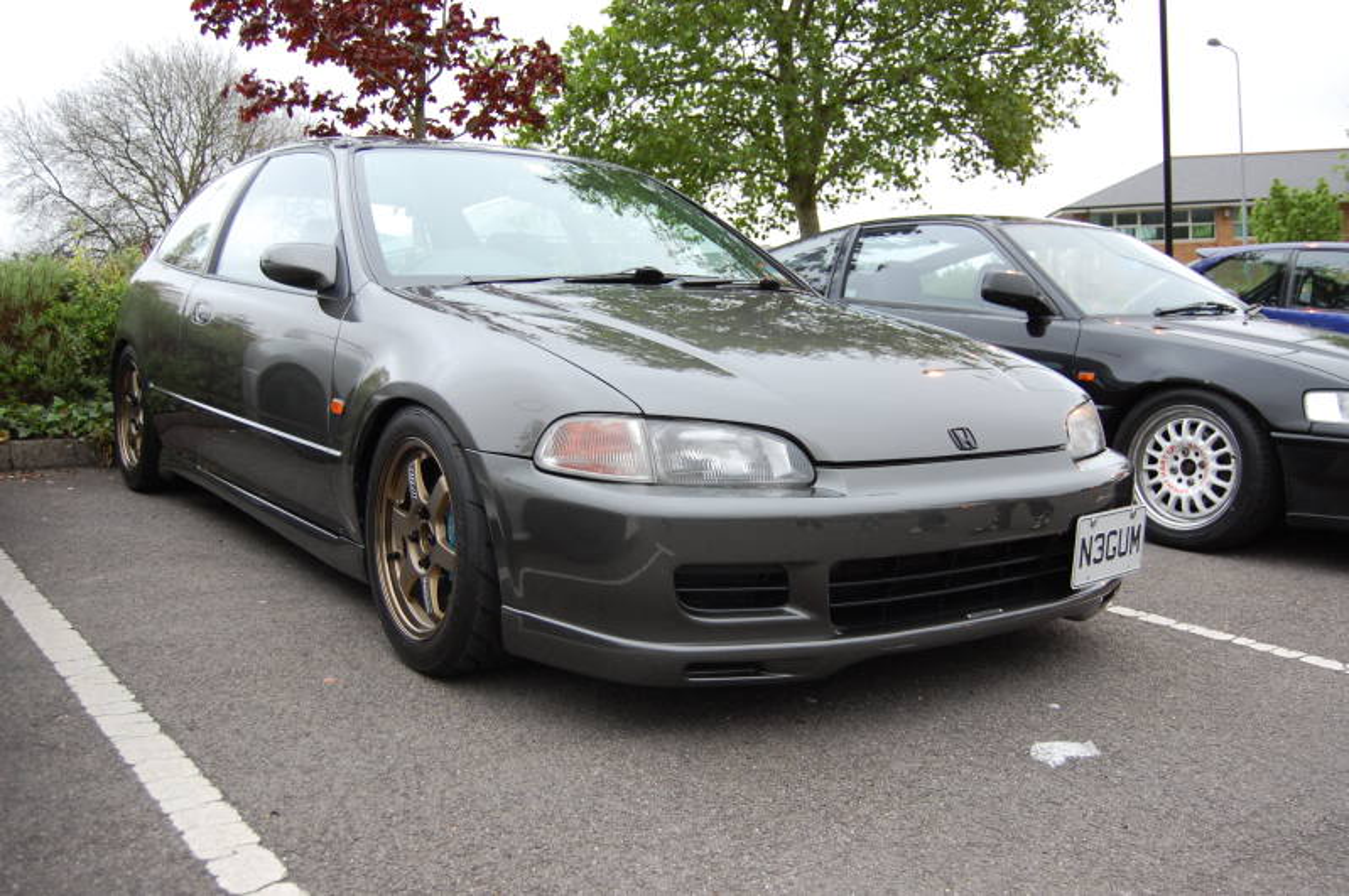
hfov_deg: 57.3
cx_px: 674
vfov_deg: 39.9
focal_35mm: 33
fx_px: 1235
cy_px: 448
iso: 400
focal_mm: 22
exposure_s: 1/60
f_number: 3.8
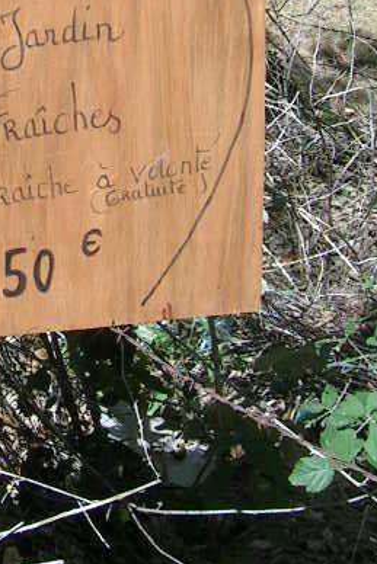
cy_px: 10
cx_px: -84
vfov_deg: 20.6
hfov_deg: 13.8
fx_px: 1507
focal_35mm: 96
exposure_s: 1/239
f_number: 4.8
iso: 50
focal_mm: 5.4
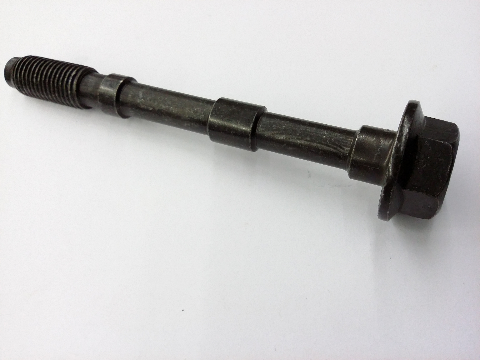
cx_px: 240
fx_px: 444
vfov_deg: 44.2
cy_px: 180
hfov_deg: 56.8
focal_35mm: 32
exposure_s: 1/30
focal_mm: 3.4
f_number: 2.4
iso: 160
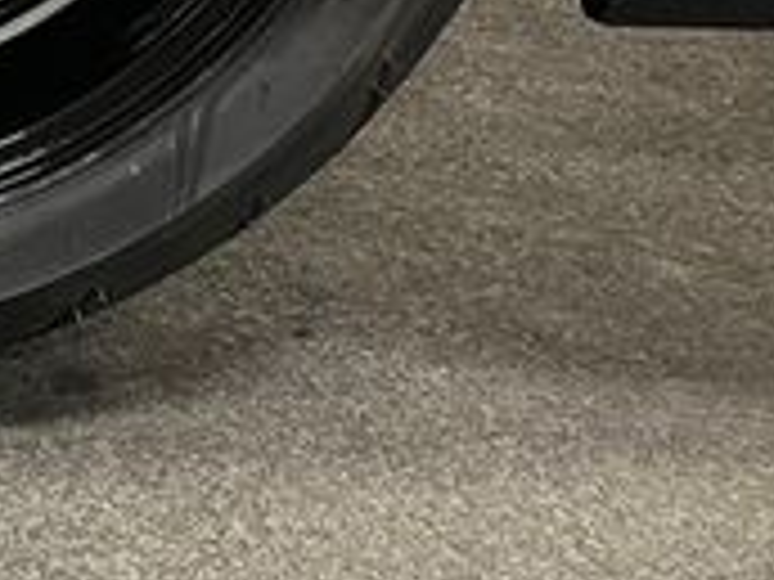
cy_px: -463
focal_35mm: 97
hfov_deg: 18.6
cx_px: -270
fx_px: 2169
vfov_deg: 13.6
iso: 250
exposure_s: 1/50
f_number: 1.6
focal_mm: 5.1
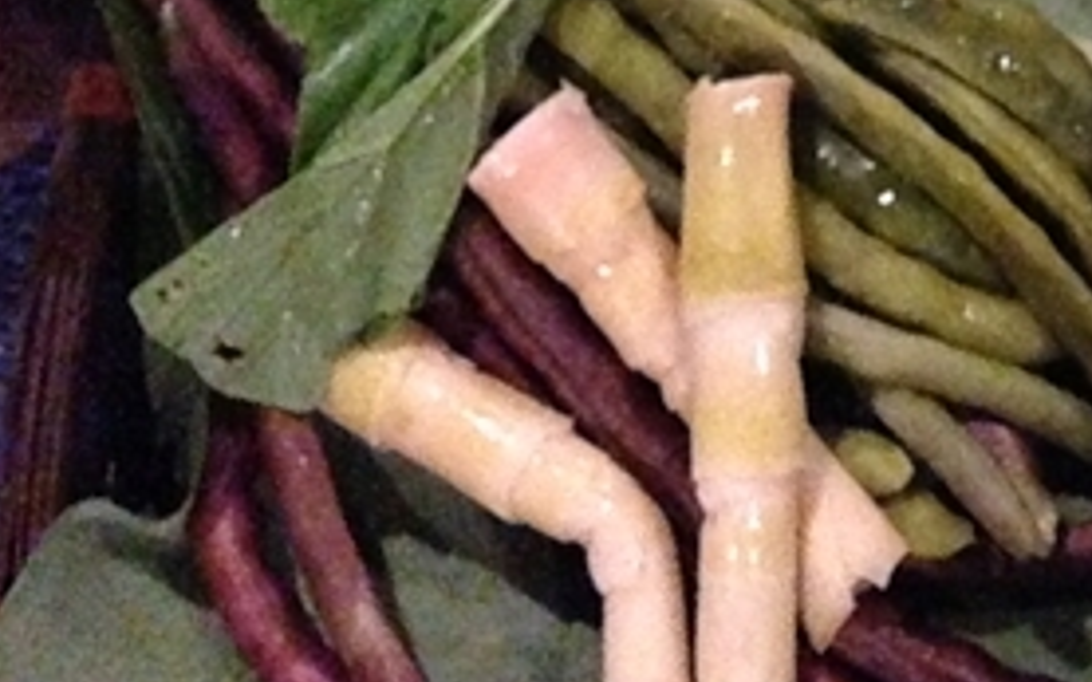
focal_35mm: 101
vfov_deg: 12.0
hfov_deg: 18.8
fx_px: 3005
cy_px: -489
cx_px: 1502
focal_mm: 4.12
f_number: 2.4
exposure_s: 1/15
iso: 1600
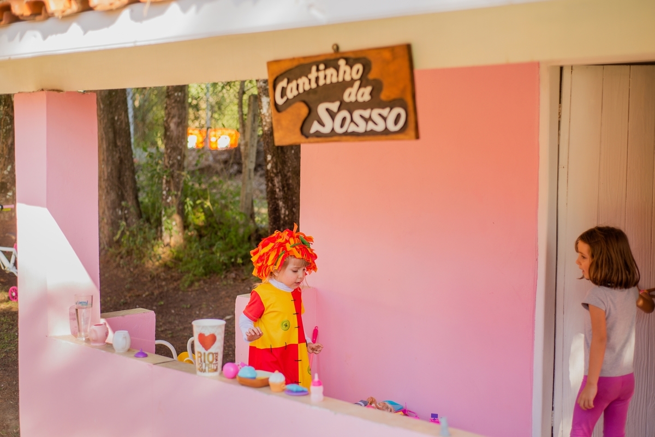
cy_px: 218
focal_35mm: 50
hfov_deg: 39.6
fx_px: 910
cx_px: 328
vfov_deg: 27.0
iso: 100
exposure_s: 1/200
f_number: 2.8
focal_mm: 50
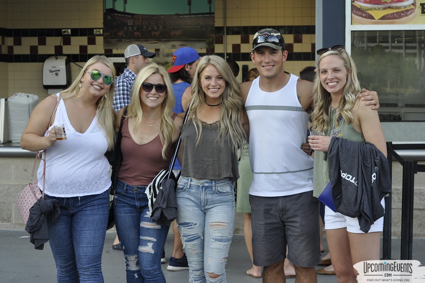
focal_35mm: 75
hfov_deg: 27.0
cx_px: 212
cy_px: 142
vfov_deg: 18.1
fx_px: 884
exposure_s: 1/125
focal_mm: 50
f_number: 5.6
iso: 200
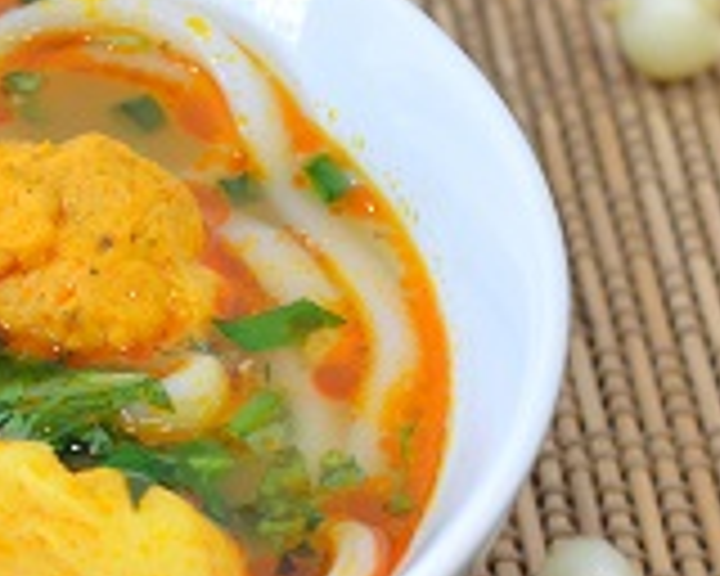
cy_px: 324
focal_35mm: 200
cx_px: -360
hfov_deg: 9.4
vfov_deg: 7.7
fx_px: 4260
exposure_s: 1/15
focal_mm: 35
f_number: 5.6
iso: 400
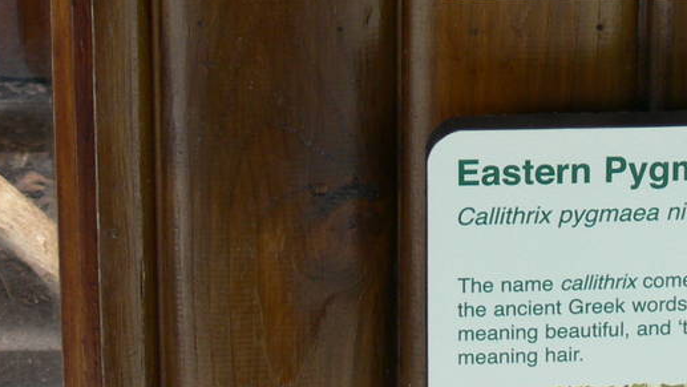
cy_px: -229
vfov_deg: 9.9
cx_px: 581
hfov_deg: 17.9
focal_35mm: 118
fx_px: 2150
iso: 80
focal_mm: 7.4
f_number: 4
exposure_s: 1/60
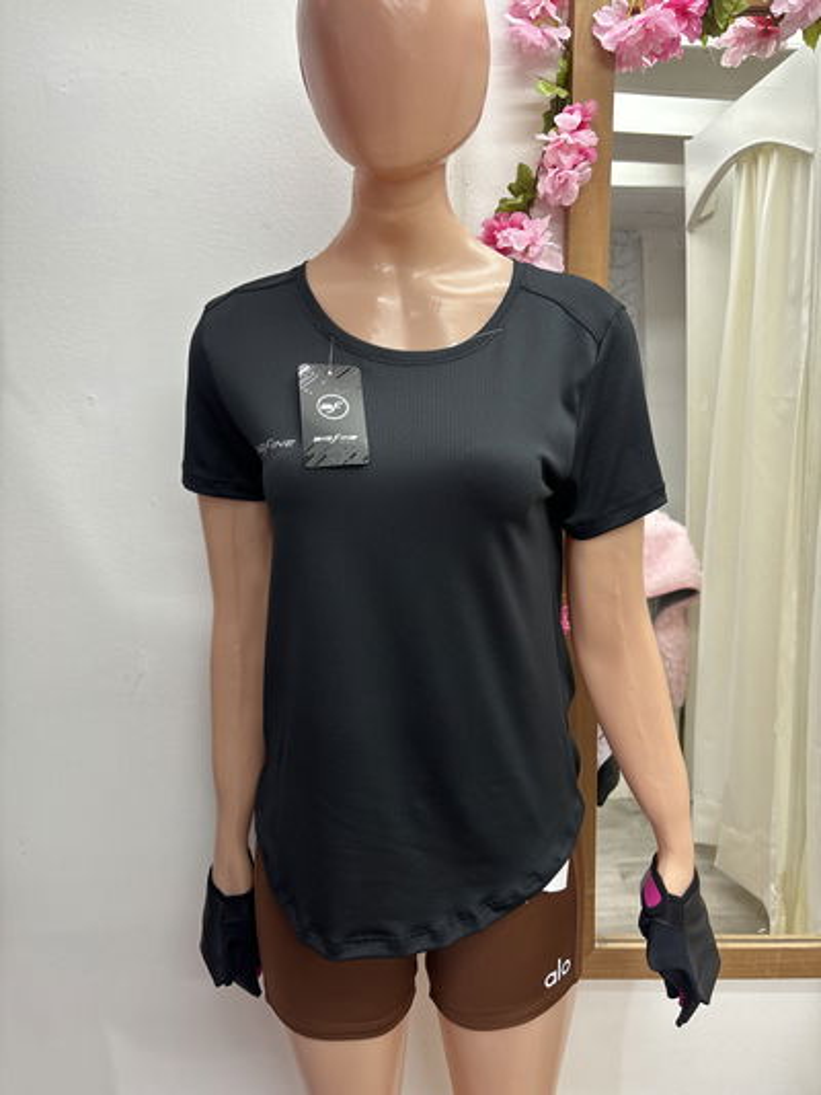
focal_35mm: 26
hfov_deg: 53.1
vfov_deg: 67.3
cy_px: 548
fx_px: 822
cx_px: 410
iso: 100
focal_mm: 5.96
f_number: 1.6
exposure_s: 1/50
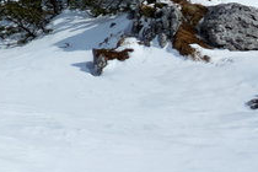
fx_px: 838
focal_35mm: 117
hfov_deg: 13.8
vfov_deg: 10.8
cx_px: -308
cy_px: -159
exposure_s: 1/250
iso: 125
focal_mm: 8.8
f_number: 5.6
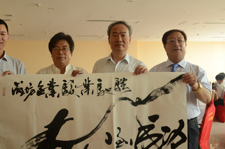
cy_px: 75
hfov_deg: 44.5
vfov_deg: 30.4
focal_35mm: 44
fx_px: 274
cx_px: 95
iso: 100
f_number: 3.8
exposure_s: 1/13
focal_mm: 22
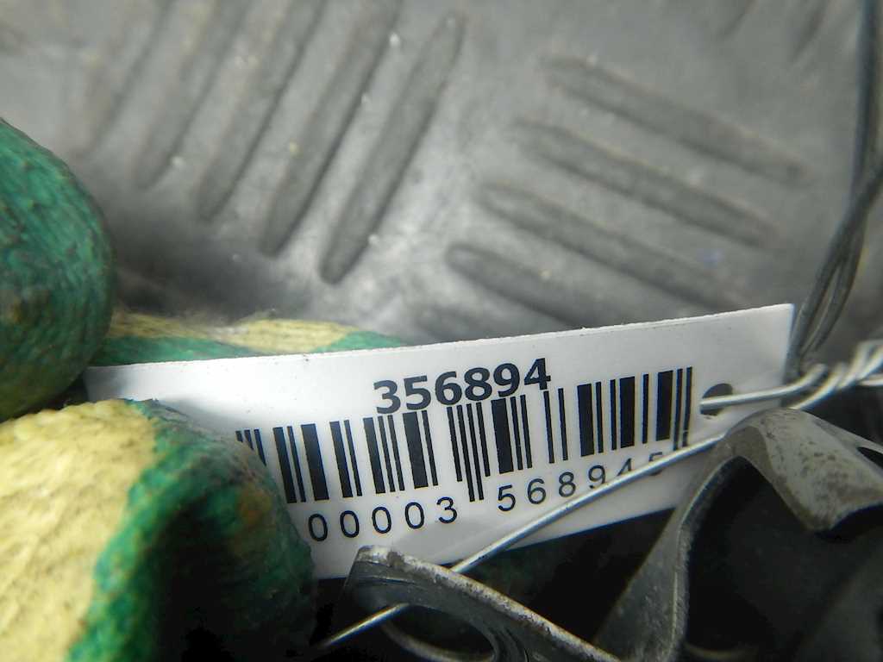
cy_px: 331
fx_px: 612
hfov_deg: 71.6
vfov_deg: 56.8
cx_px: 442
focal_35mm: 24
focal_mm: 4.3
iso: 400
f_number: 2.8
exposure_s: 1/25
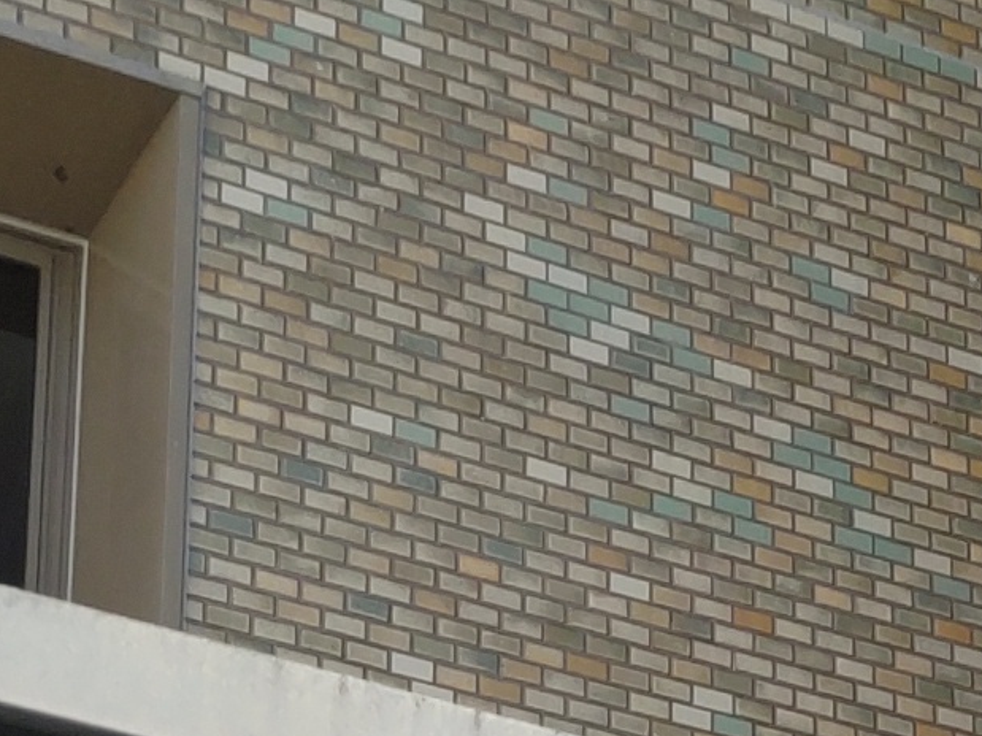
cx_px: 1463
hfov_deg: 11.3
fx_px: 4765
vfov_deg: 8.0
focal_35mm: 168
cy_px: 1921
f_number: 1.79
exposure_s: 1/645
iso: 50
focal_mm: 4.8
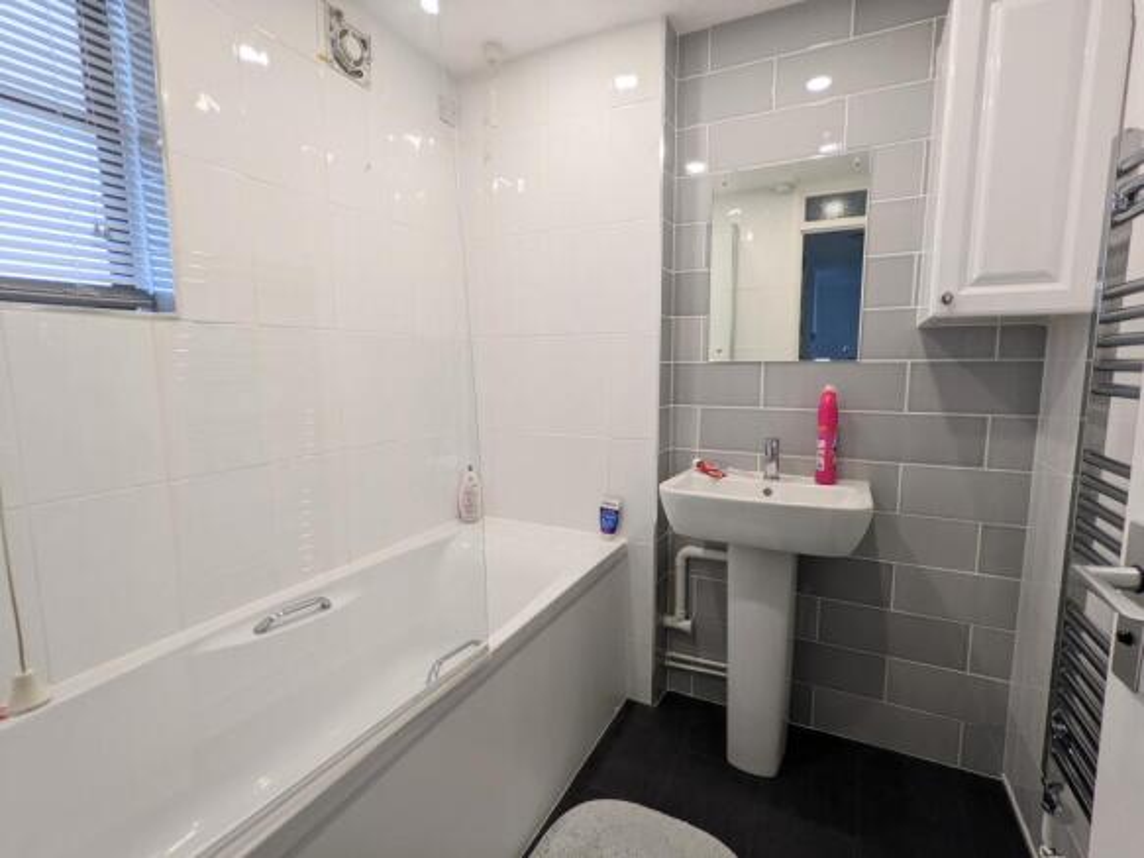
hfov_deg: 94.5
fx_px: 529
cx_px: 572
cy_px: 429
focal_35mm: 16
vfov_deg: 78.1
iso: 49
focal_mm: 2.22
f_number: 2.2
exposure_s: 1/25
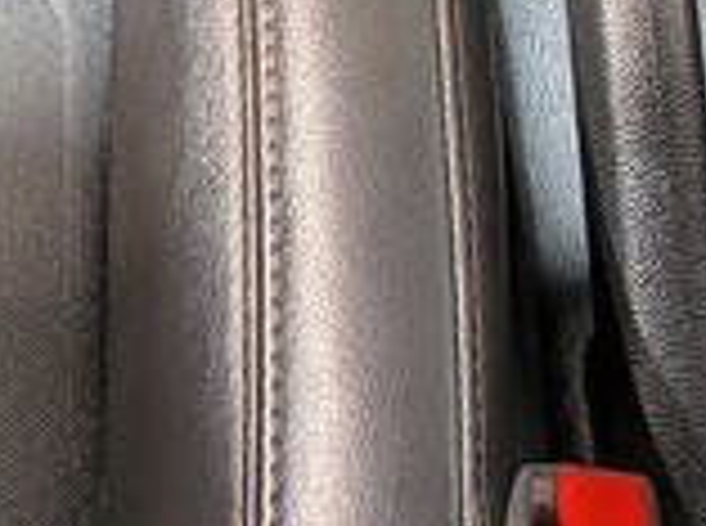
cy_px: -1178
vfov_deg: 7.8
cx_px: 594
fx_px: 3195
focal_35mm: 157
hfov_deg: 12.5
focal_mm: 4.53
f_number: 1.7
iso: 32
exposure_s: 1/120
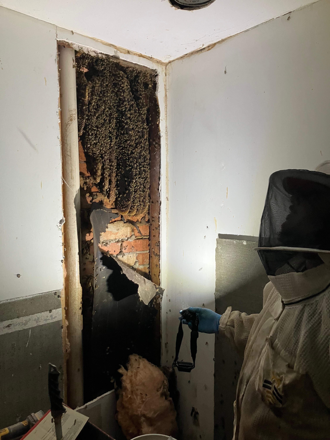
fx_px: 356
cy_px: 220
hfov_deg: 49.7
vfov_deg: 63.4
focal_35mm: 28
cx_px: 165
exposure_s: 1/60
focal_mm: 3.99
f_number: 1.8
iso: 160
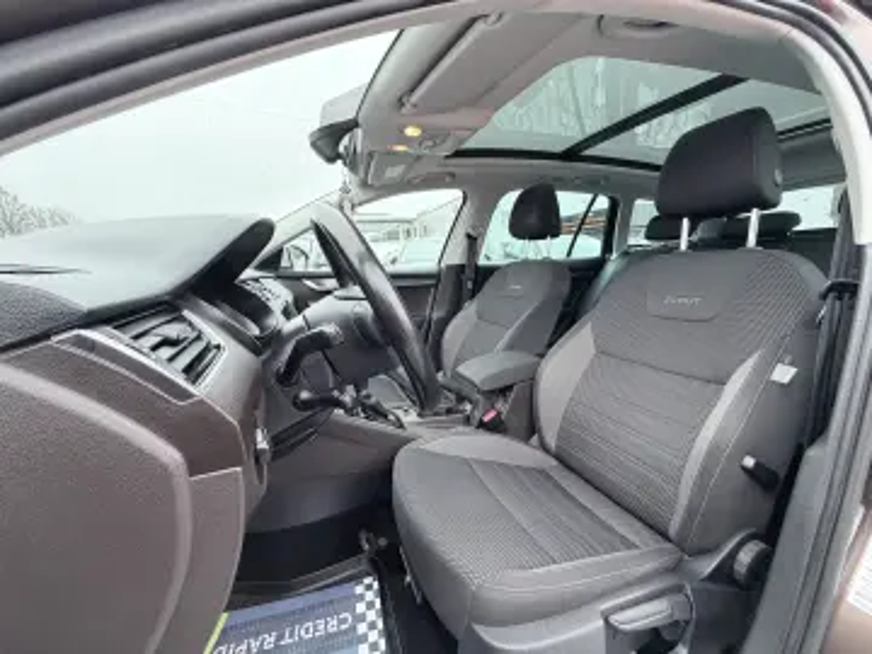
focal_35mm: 14
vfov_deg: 85.7
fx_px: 353
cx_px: 436
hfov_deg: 102.1
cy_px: 327
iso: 160
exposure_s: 1/121
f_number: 2.2
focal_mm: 2.22
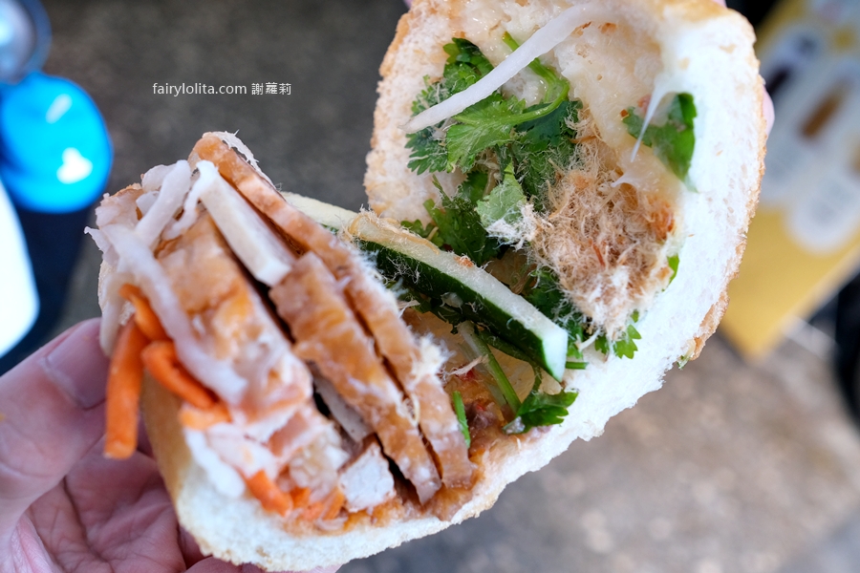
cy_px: 286
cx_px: 430
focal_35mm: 35
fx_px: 836
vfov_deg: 37.9
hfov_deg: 54.4
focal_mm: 23
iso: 640
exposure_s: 1/220
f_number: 4.5
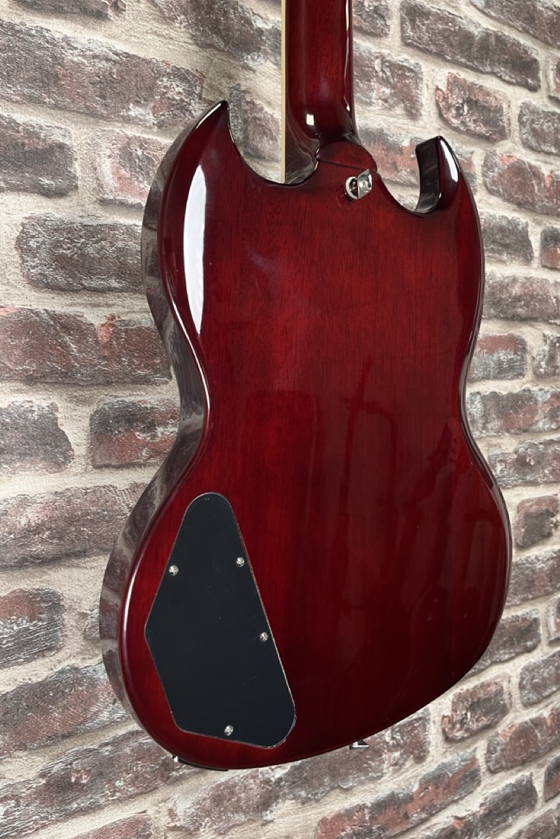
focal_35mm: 28
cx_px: 323
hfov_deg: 46.2
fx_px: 653
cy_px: 413
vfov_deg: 65.5
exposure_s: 1/50
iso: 100
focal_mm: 5.1
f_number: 1.6
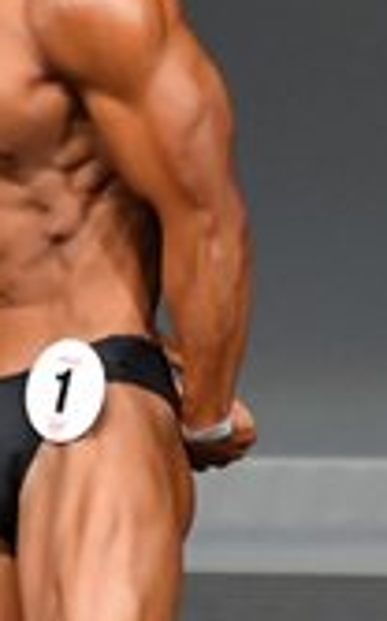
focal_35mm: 1772
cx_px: 210
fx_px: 29980
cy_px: 580
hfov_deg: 0.7
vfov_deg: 1.2
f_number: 5.6
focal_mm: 250
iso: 4000
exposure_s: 1/400
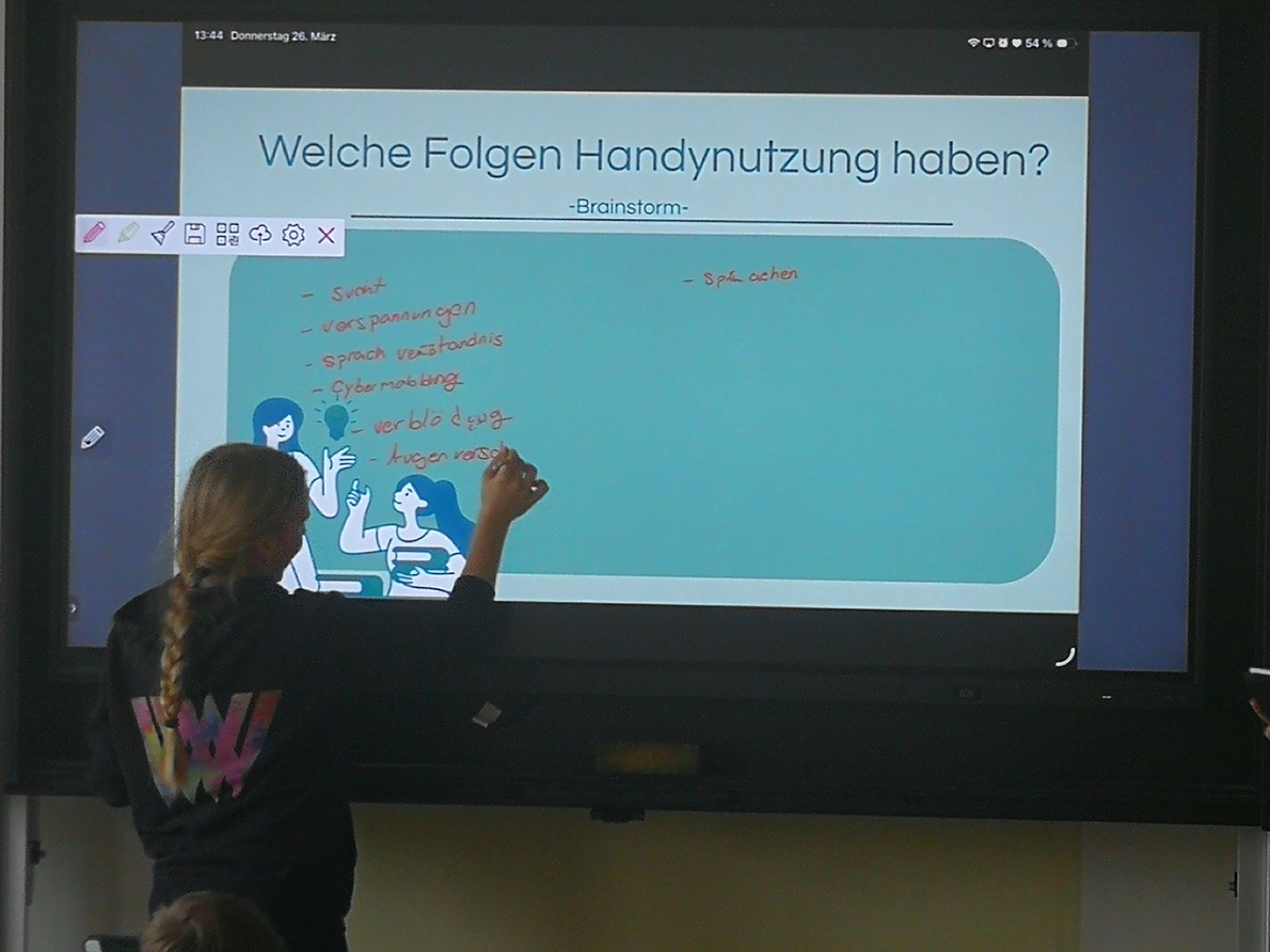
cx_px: 635
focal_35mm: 115
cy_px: 476
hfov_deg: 17.1
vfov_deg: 12.9
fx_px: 4218
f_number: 2.2
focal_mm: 3.95
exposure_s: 1/50
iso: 64
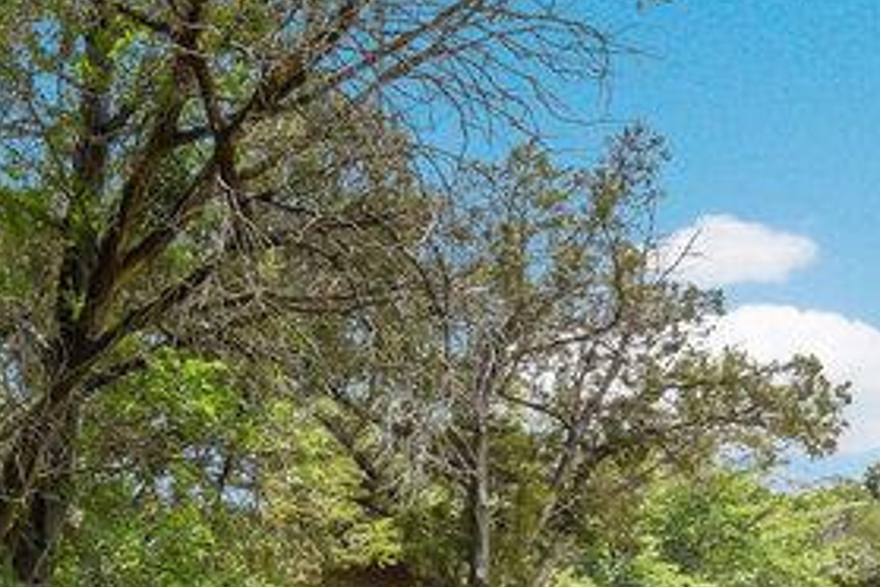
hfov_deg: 34.7
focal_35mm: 55
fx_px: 1344
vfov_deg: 22.7
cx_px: 132
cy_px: 704
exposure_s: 1/400
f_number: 8
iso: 200
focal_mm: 10
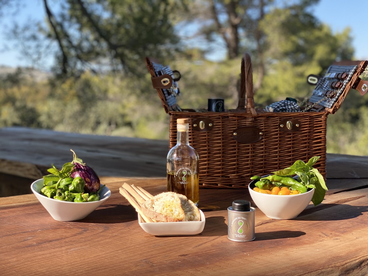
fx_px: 553
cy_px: 138
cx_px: 184
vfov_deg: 28.0
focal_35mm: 52
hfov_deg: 36.8
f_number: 2
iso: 20
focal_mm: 6
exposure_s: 1/343
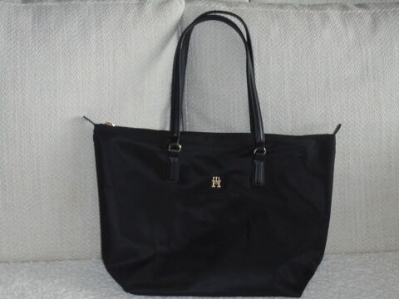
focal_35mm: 64
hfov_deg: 30.3
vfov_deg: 22.9
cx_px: 200
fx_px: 738
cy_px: 150
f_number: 5.6
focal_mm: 11.5
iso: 400
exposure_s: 1/30
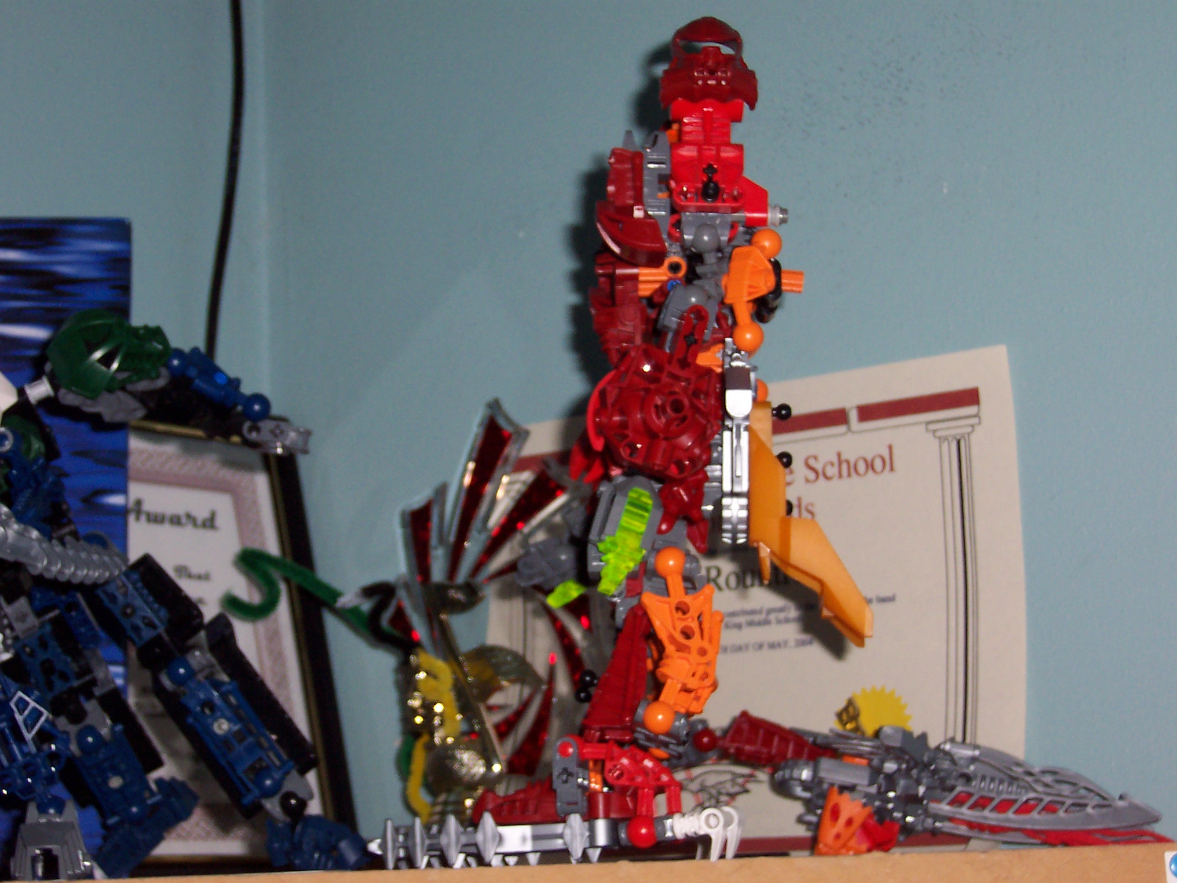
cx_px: 588
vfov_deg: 15.1
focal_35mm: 98
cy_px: 442
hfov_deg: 20.0
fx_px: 3332
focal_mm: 15.2
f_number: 4
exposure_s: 1/90
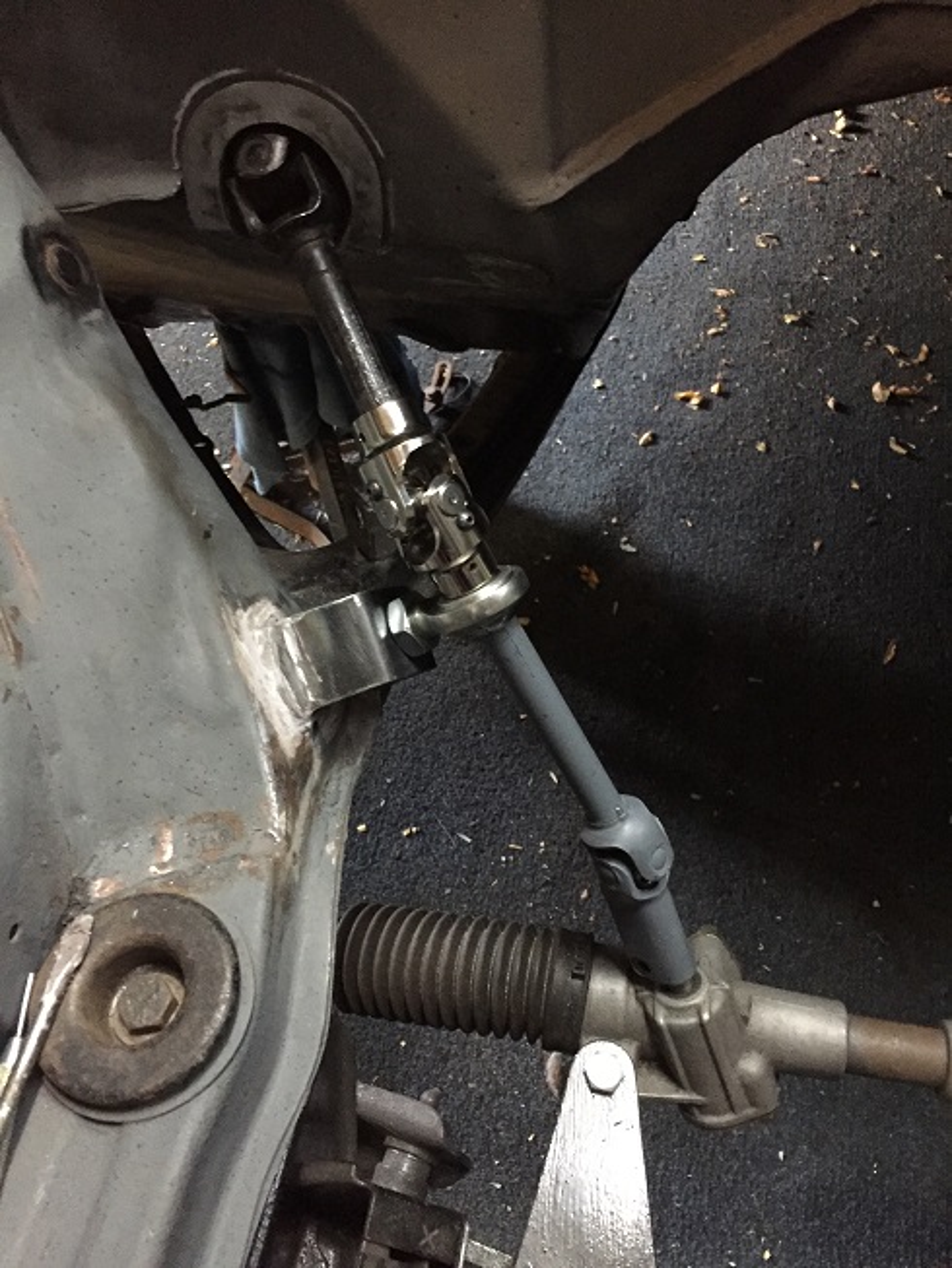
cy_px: 634
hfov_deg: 48.2
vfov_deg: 61.7
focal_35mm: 29
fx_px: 1063
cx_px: 476
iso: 400
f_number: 2.2
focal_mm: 4.15
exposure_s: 1/17
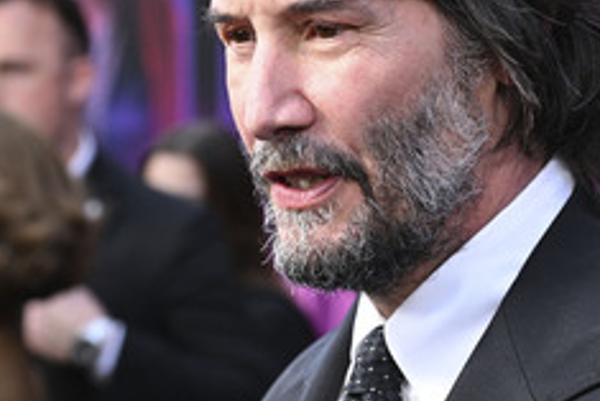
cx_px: 425
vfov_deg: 8.5
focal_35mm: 161
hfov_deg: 12.7
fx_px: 2685
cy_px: 79
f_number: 5.6
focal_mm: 84
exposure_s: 1/320
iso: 1600
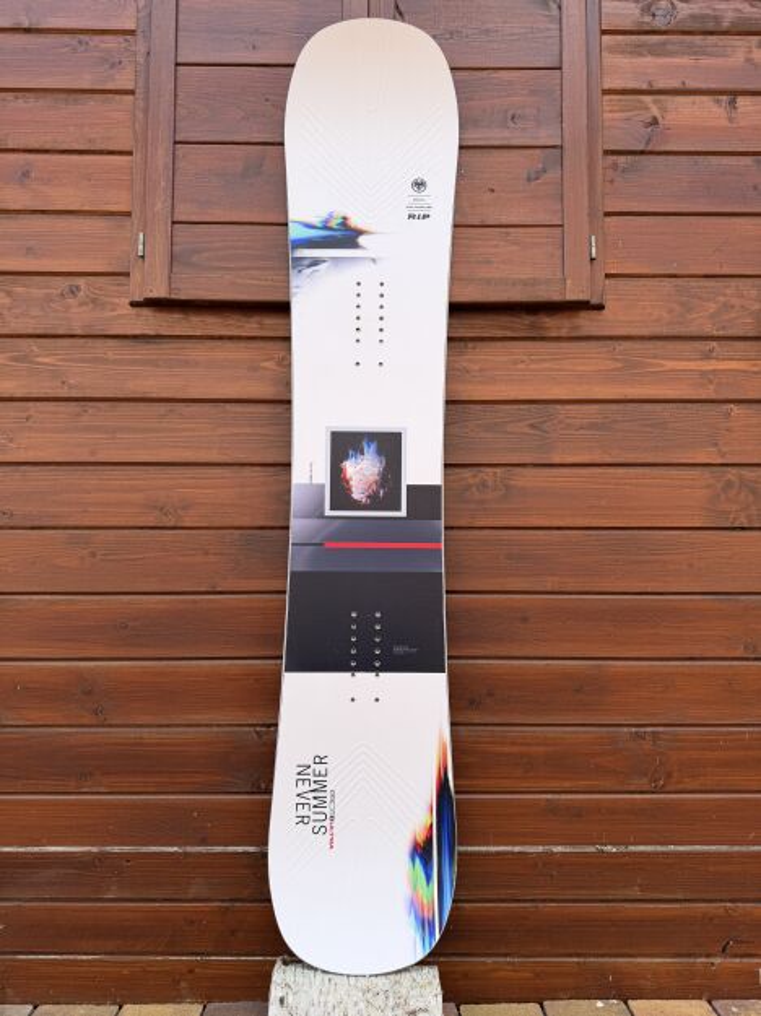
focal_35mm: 24
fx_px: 704
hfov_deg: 56.8
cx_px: 380
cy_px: 508
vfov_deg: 71.6
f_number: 1.78
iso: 80
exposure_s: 1/665
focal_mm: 6.76
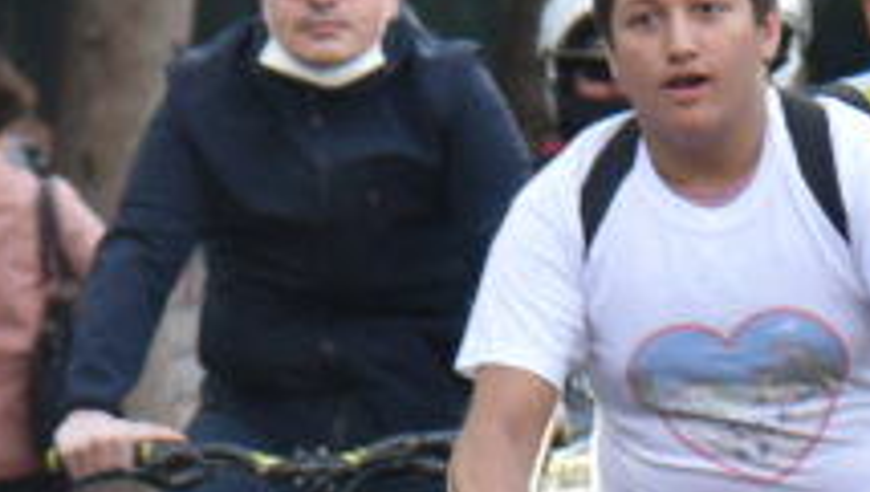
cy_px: 653
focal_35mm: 901
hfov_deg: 2.4
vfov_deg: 1.4
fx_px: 20811
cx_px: 724
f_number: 5
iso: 400
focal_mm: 120
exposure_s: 1/125
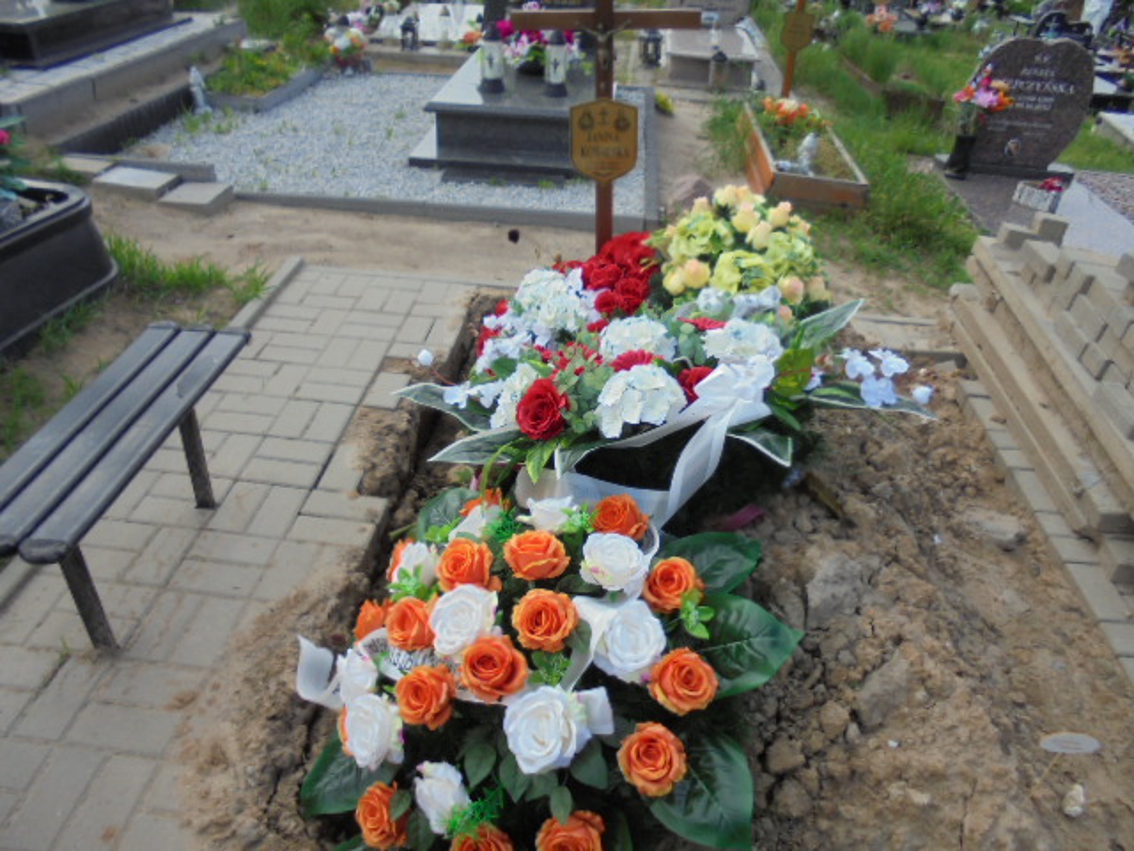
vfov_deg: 53.1
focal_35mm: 26
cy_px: 426
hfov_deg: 67.3
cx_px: 567
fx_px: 852
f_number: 3.5
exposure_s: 1/640
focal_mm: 4.6
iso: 100
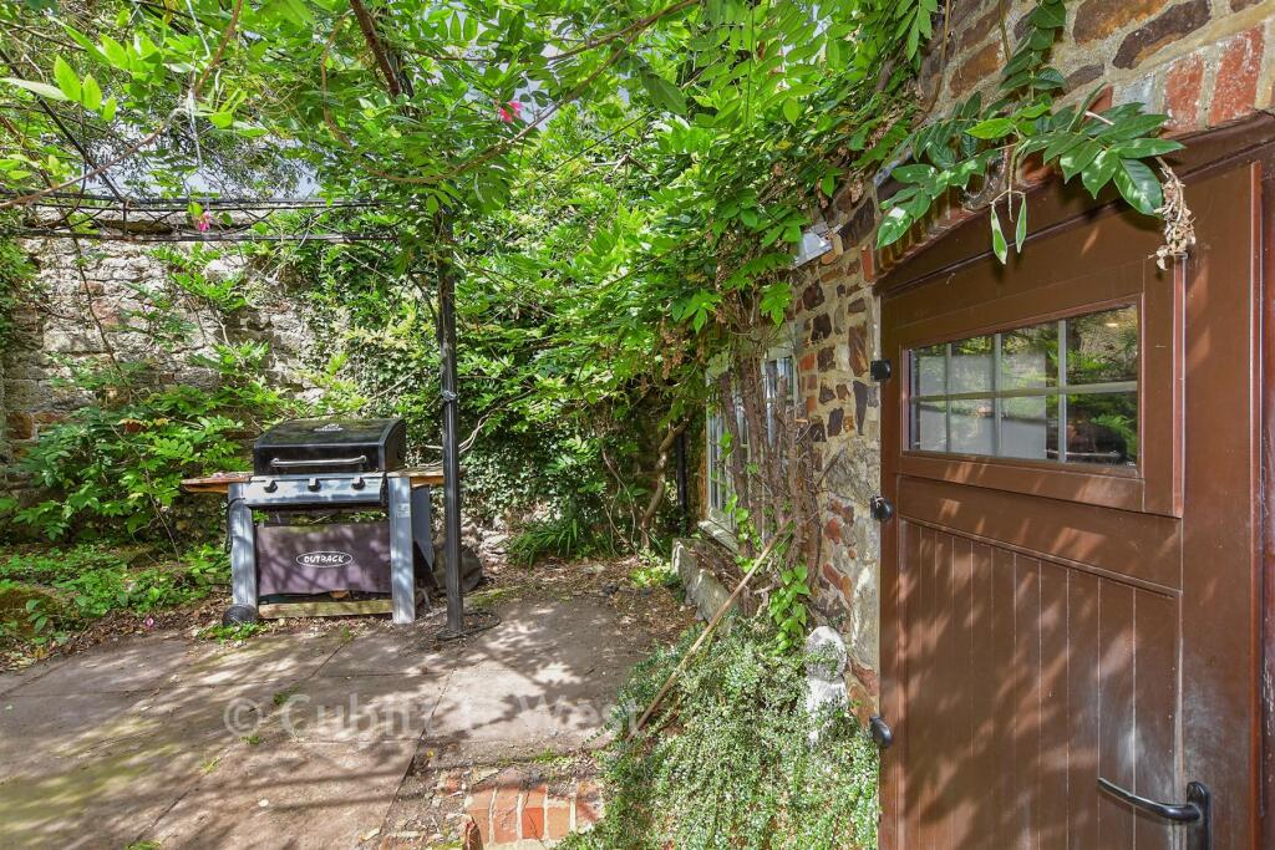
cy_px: 425
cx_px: 638
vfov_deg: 67.4
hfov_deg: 90.0
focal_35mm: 18
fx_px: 638
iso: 160
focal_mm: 12
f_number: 8
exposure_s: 1/50
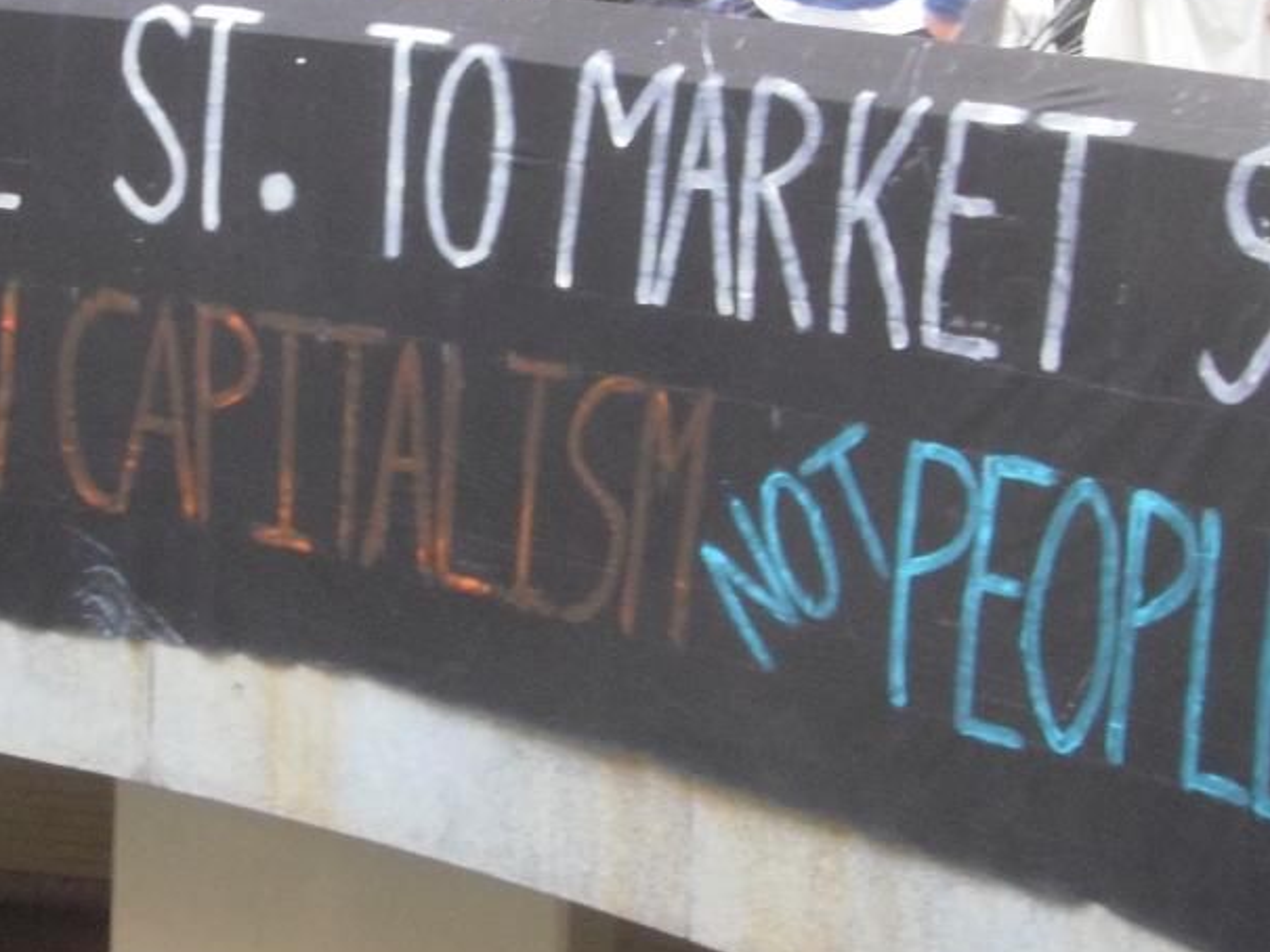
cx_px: 298
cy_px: 304
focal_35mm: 88
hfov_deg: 22.0
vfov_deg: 16.7
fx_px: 3229
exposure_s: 1/100
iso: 400
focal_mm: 9.1
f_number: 4
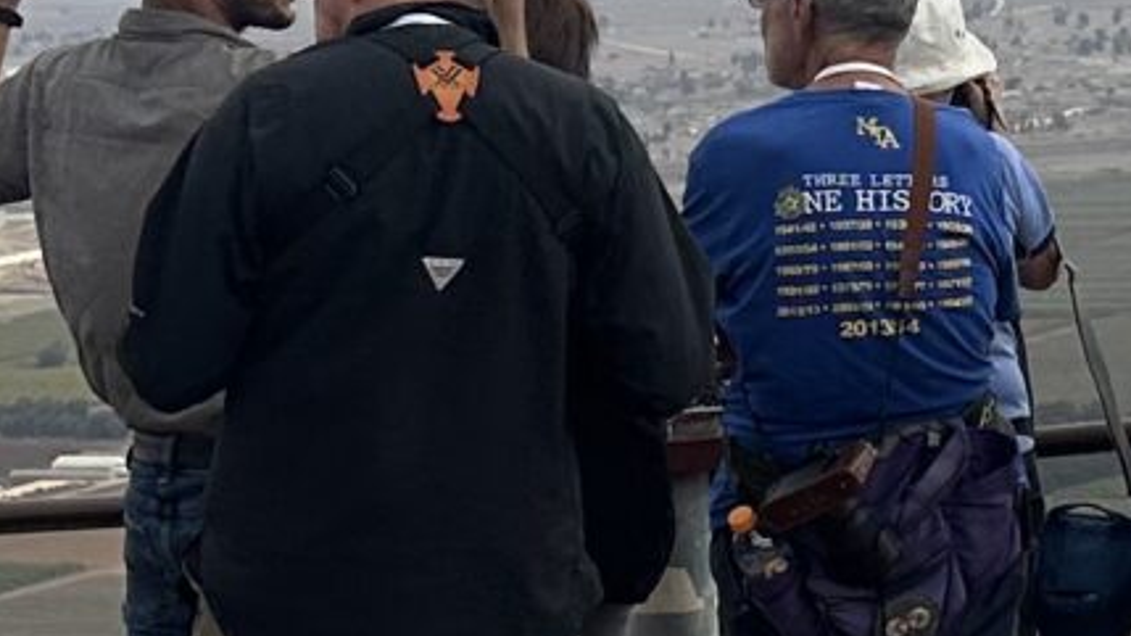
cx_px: 1595
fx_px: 4677
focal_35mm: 156
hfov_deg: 13.2
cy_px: 235
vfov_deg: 7.8
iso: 80
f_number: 1.78
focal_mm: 6.86
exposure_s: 1/5848
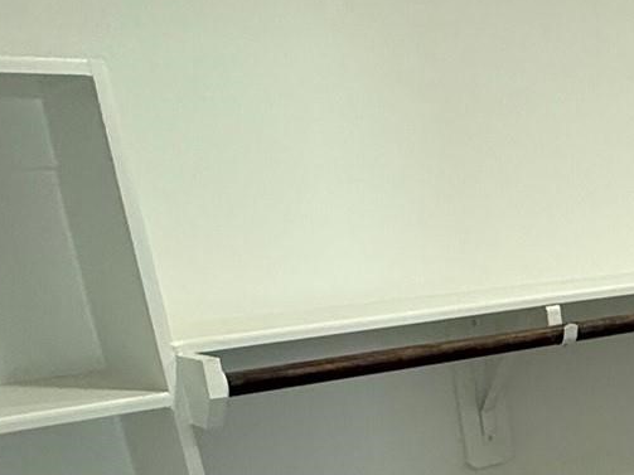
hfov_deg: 26.7
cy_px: 456
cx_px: 889
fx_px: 1044
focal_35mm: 57
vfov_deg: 24.7
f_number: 2.2
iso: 160
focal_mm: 2.22
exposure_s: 1/120
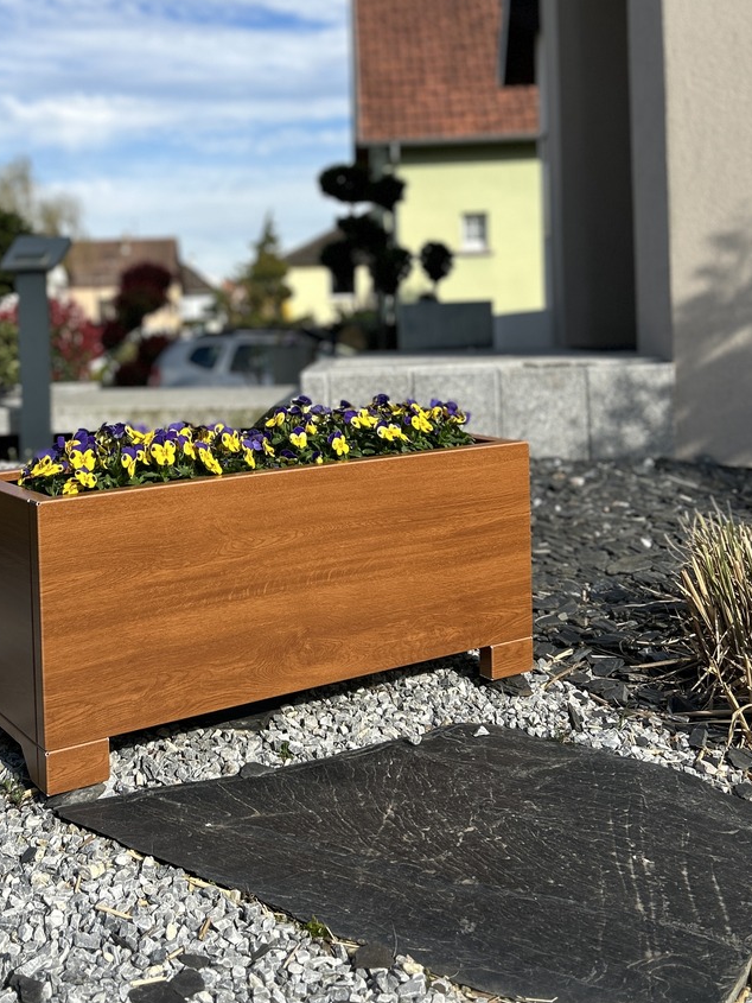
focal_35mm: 41
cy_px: 316
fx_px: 1187
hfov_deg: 34.9
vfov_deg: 44.9
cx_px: 260
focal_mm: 5.7
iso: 50
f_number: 1.5
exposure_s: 1/2695
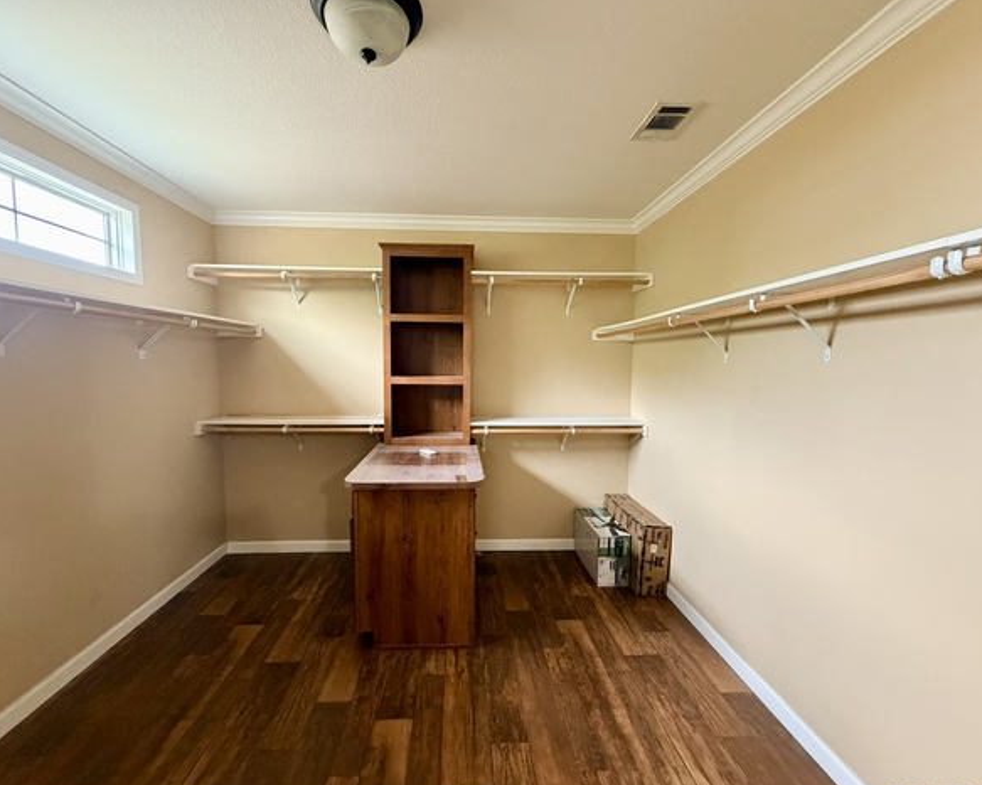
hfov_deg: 96.8
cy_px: 399
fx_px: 436
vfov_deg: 84.0
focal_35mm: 15
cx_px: 480
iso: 640
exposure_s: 1/60
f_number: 2.2
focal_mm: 2.22
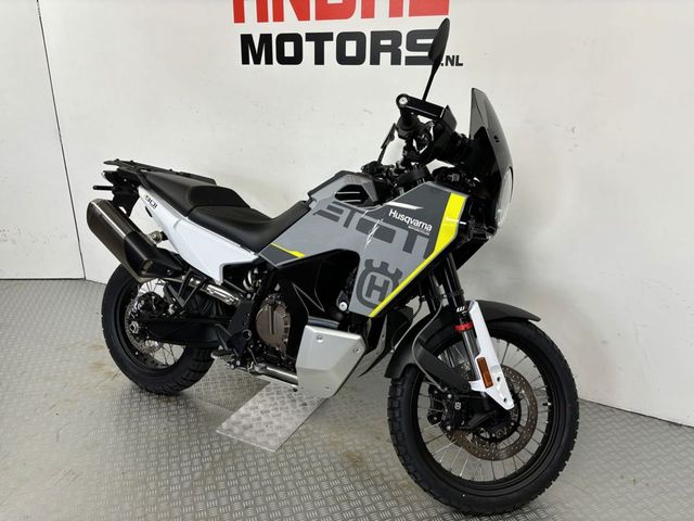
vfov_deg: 53.1
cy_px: 260
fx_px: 521
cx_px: 347
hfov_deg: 67.3
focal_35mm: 26
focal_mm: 5.96
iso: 80
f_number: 1.6
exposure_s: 1/50
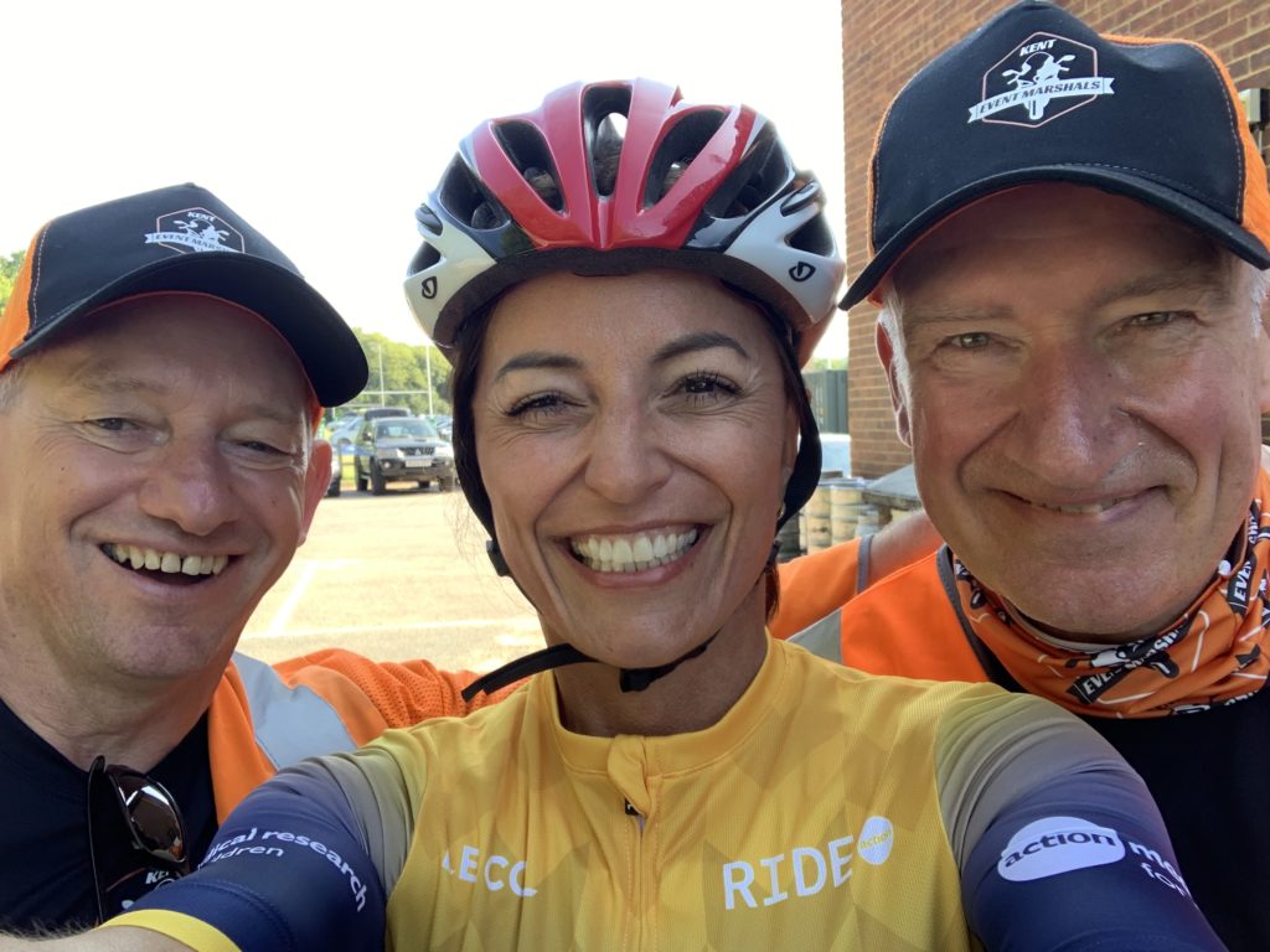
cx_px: 635
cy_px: 476
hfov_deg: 56.8
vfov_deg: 44.2
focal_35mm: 32
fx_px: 1174
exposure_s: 1/121
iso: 50
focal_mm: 2.87
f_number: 2.2
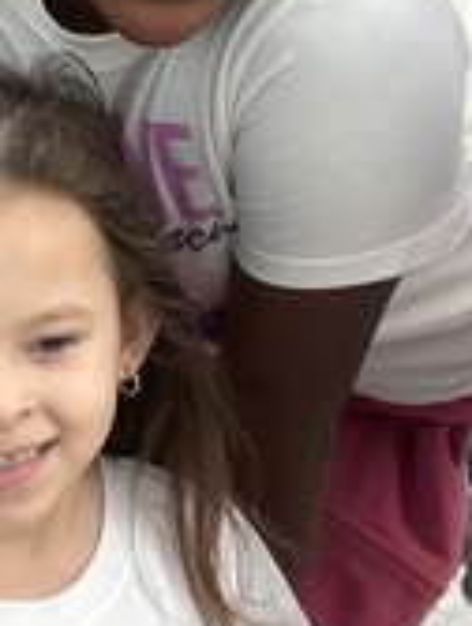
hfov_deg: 9.4
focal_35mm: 159
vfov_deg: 12.1
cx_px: 180
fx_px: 2880
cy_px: -109
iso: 50
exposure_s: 1/1799
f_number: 1.6
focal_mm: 5.96
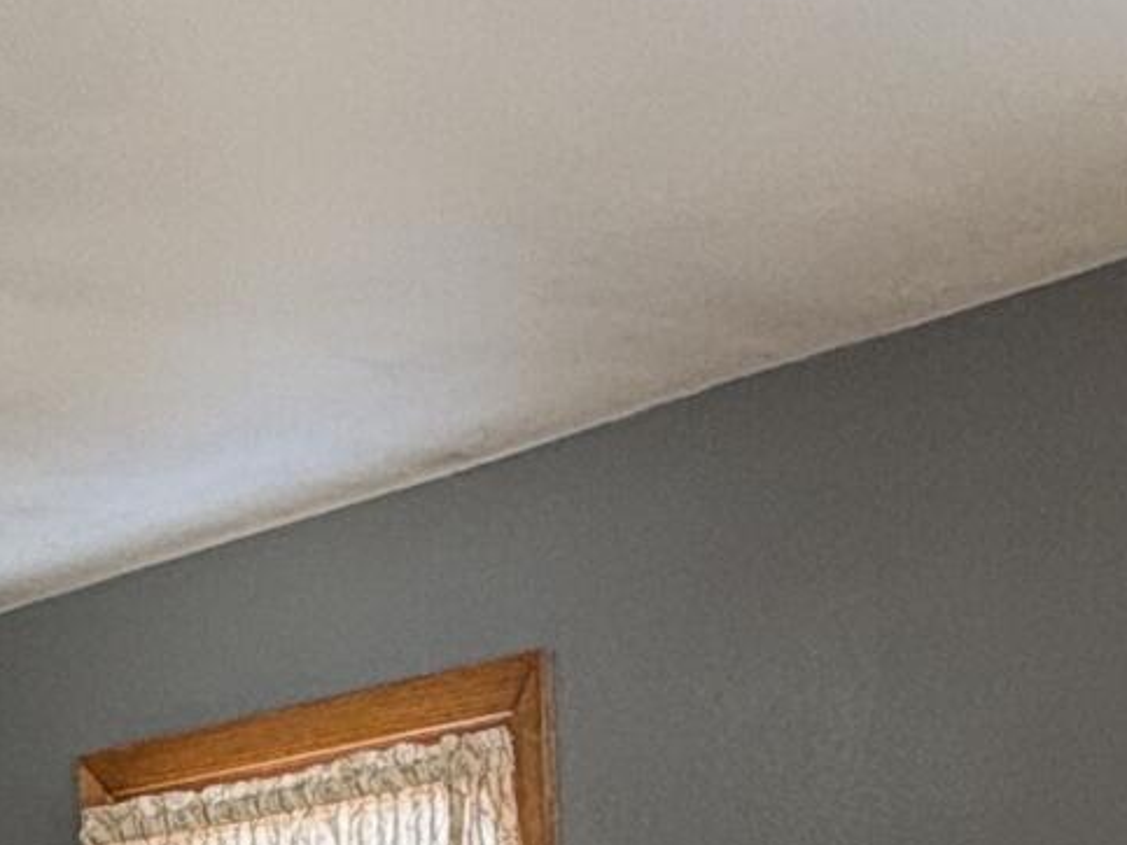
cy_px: 1468
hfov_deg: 22.0
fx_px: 2832
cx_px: 135
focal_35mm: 87
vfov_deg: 15.0
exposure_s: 1/73
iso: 250
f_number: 2.2
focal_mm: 2.22
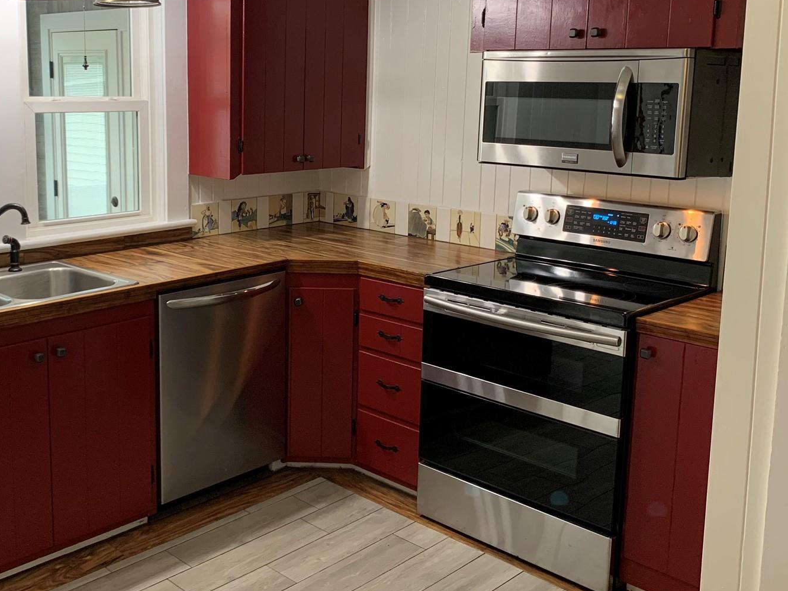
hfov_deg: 46.4
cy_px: 210
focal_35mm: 40
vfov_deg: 35.7
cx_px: 291
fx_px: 910
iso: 100
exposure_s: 1/60
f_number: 1.8
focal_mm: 4.25
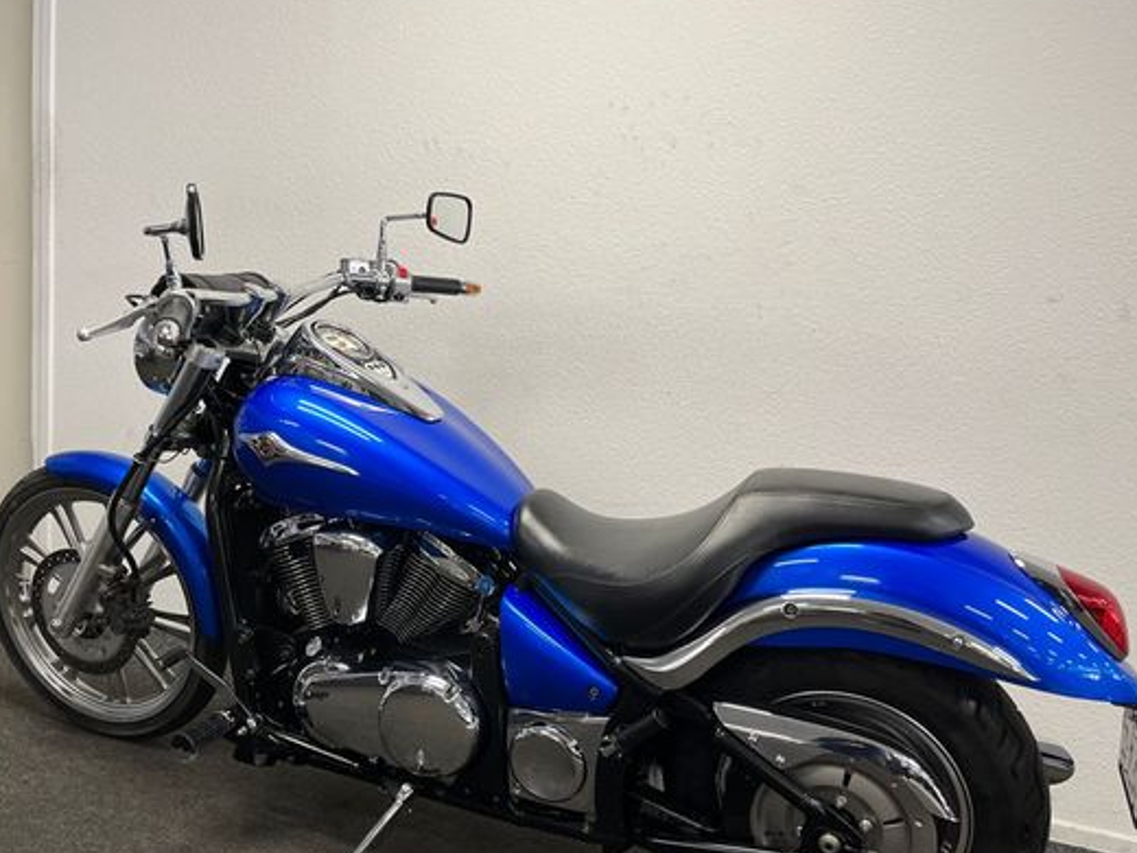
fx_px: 1051
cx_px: 501
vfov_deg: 44.0
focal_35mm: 32
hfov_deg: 56.7
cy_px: 494
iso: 125
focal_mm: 5.1
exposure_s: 1/100
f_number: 1.6
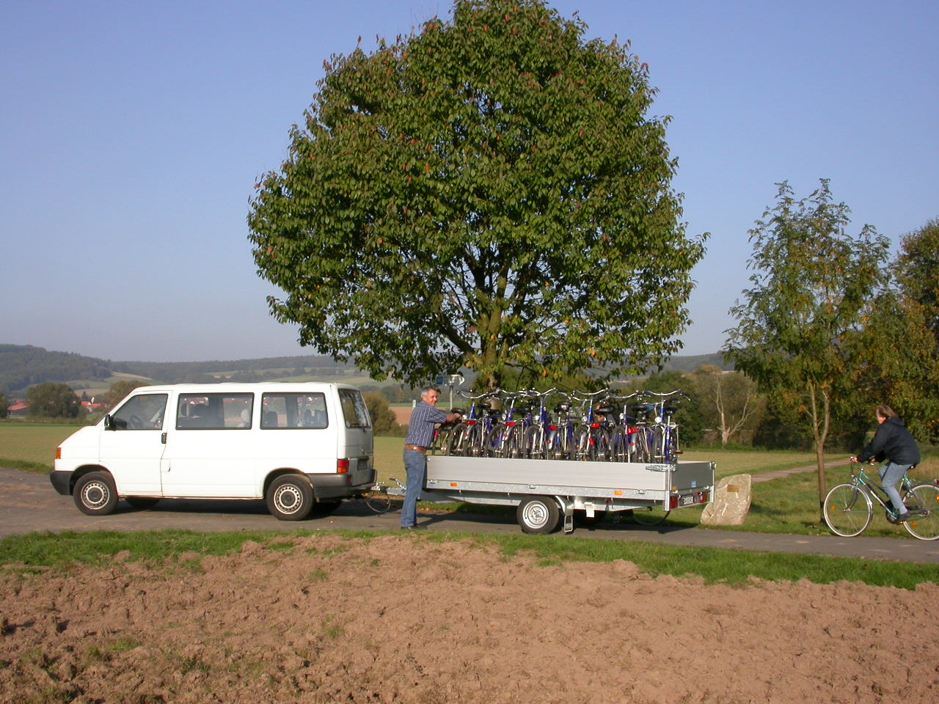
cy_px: 352
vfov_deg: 37.7
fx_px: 1031
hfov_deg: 49.0
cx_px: 470
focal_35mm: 38
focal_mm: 7.85
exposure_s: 1/325
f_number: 7.5
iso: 100
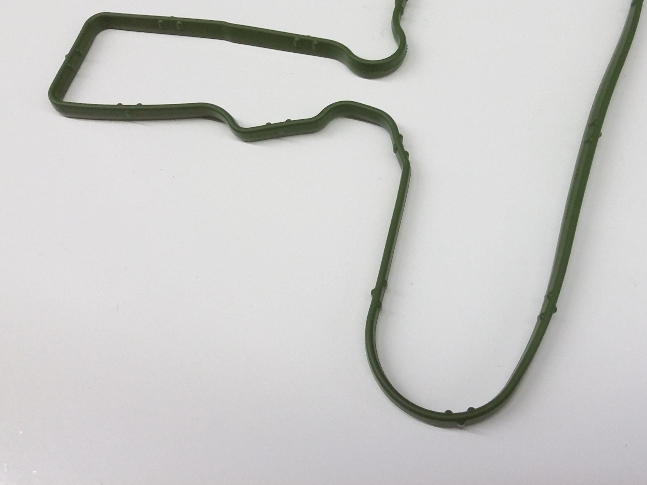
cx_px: 401
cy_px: 149
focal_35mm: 45
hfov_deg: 41.8
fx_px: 841
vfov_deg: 31.8
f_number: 2.4
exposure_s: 1/24
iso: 160
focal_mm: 3.4
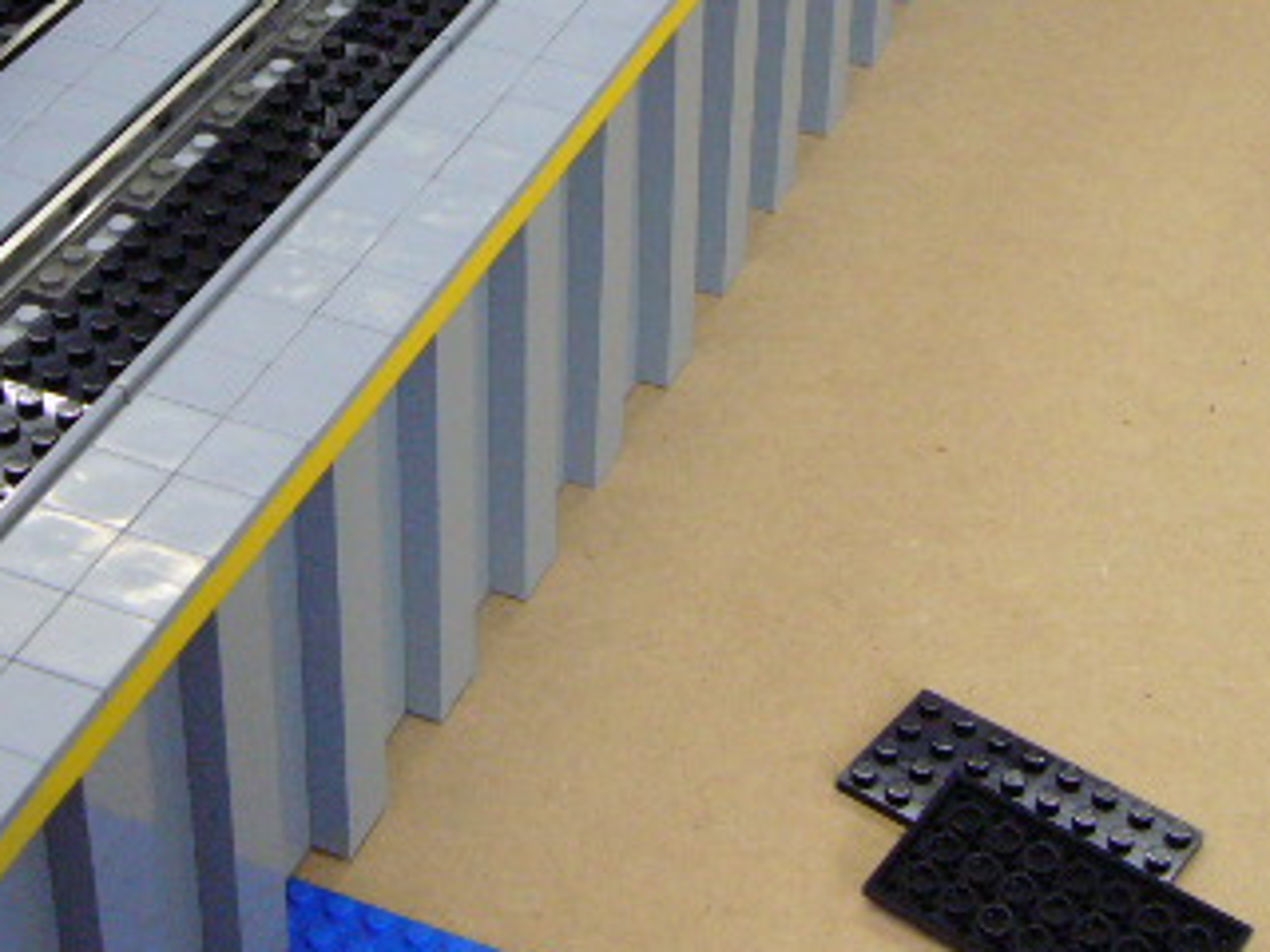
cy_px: 16
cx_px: 504
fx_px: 2642
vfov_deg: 19.9
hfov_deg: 27.0
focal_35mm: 72
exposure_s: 1/30
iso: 200
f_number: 2.8
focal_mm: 6
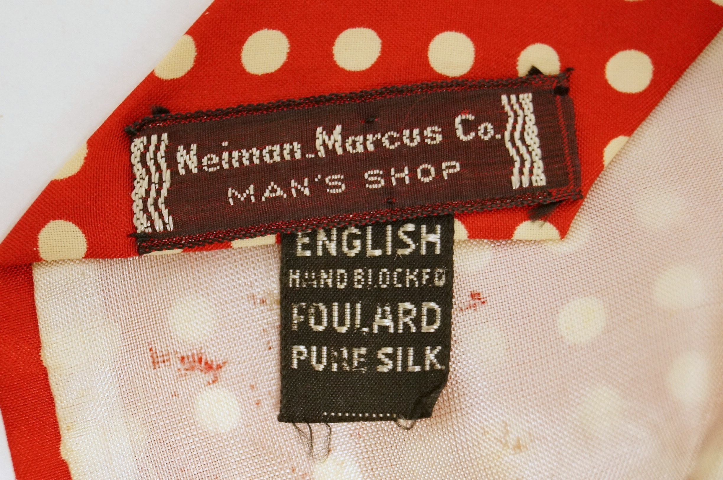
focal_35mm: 82
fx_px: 1654
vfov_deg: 16.5
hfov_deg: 24.7
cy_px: 240
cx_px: 362
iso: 3200
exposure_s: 1/80
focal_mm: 55
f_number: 5.6
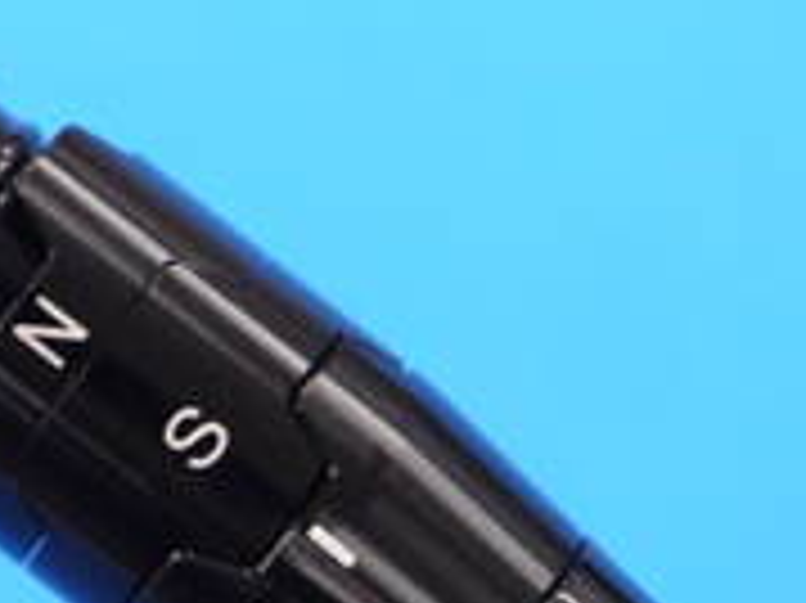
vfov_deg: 4.9
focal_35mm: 301
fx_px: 7004
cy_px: 243
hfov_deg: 6.6
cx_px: 162
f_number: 5.6
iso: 800
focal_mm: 42
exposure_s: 1/80
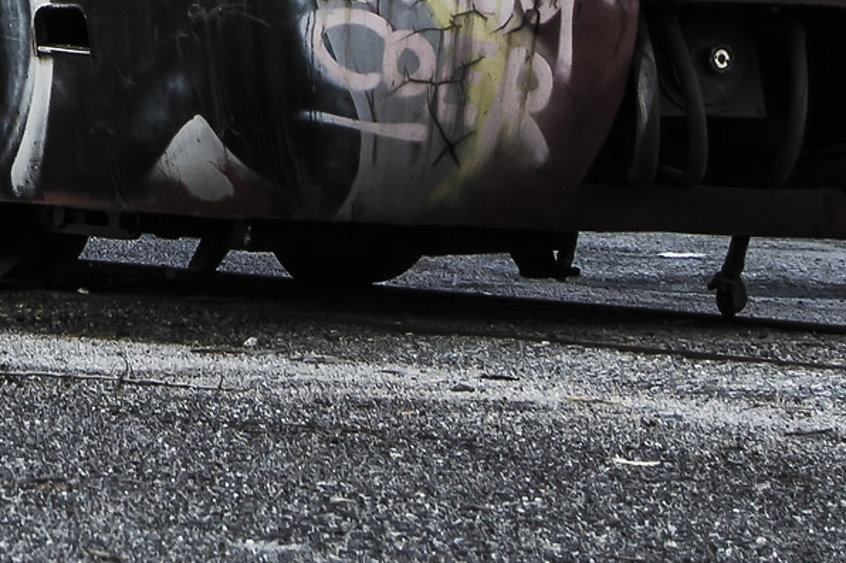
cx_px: -353
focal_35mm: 272
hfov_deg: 7.5
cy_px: -394
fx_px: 6390
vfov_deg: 5.0
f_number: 5.3
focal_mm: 45
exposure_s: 1/60
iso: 100
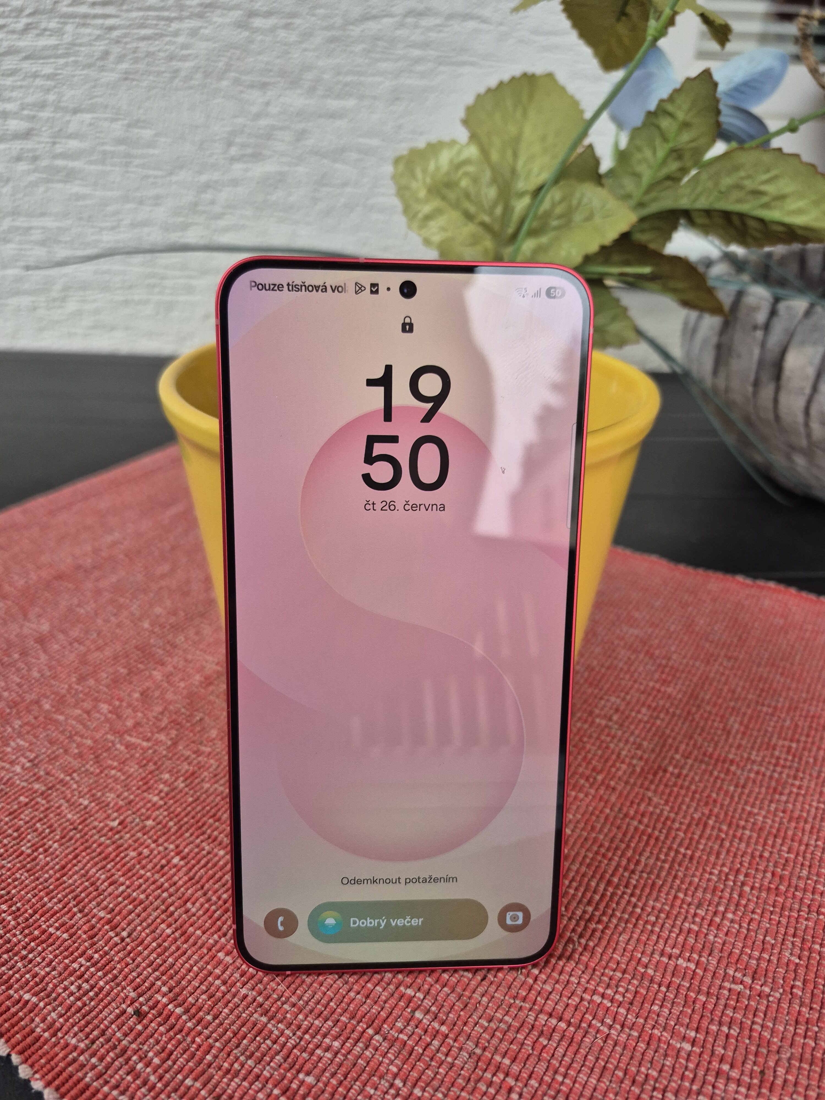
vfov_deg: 73.9
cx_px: 412
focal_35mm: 23
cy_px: 550
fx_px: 731
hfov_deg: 58.9
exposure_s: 1/60
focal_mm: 5.4
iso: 80
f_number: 1.8
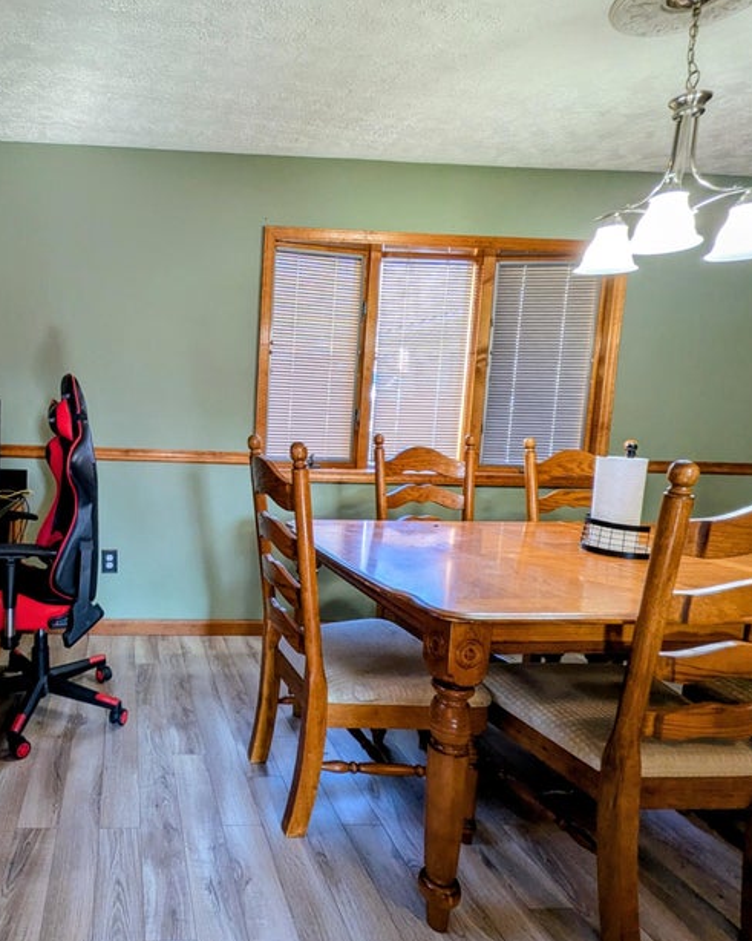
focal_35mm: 19
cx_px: 153
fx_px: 529
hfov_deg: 64.7
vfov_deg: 83.3
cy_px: 461
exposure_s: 1/40
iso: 68
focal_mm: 1.85
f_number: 2.2
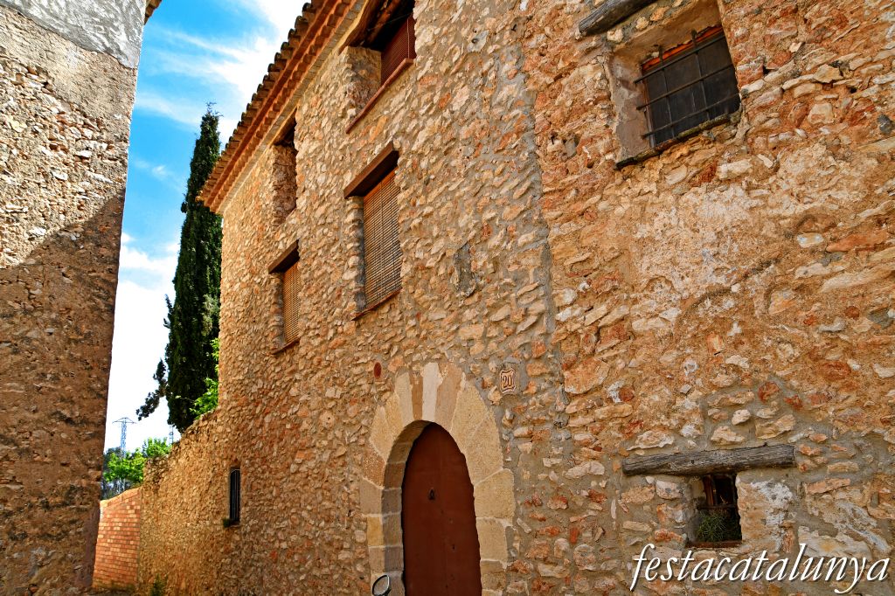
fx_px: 671
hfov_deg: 67.4
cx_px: 448
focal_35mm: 27
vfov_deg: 47.9
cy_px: 298
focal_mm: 18
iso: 100
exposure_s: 1/250
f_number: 8
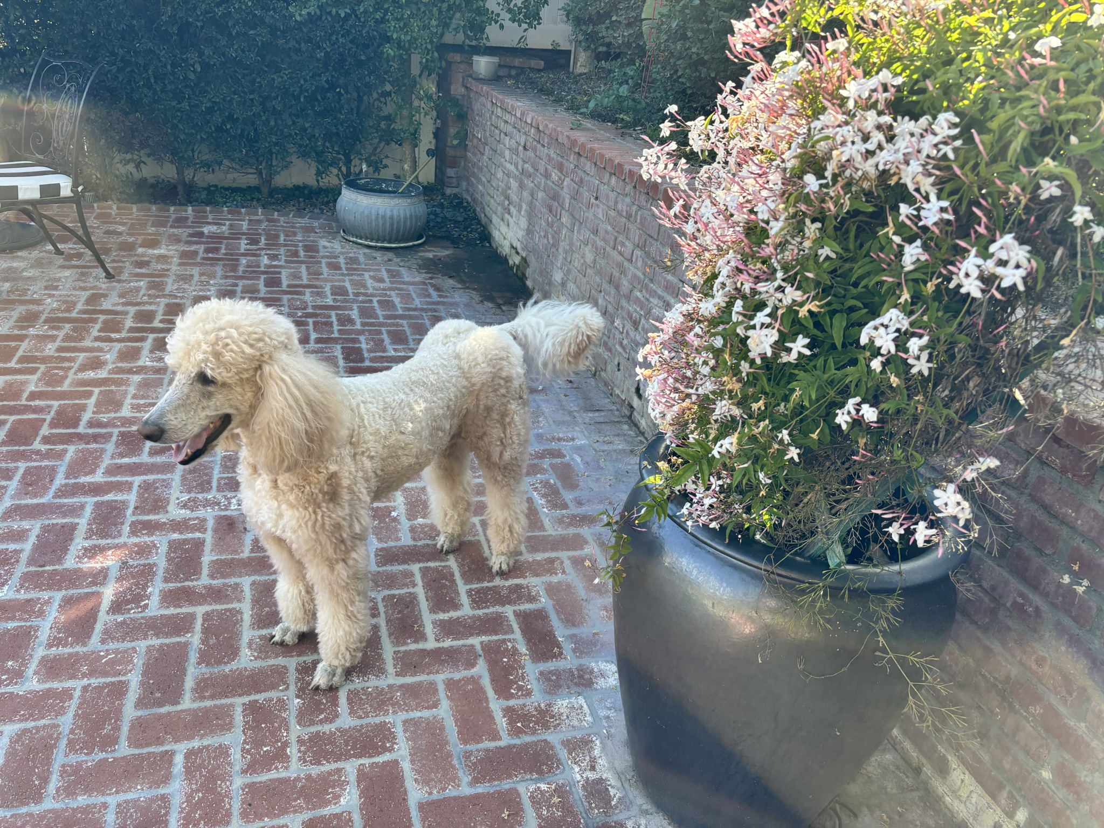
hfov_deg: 67.3
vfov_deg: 53.1
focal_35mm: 26
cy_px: 414
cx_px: 552
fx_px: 829
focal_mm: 5.96
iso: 50
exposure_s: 1/370
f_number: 1.6
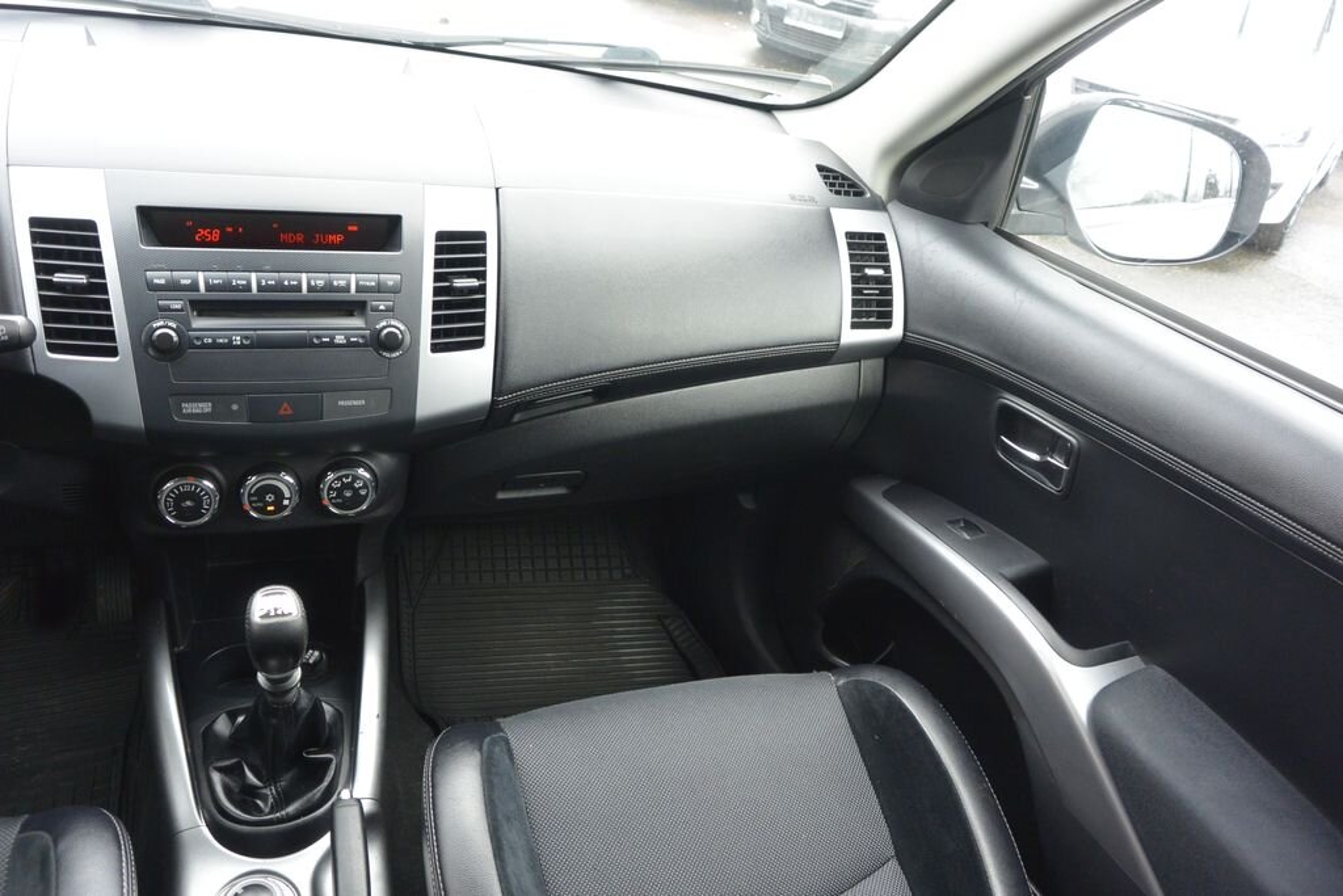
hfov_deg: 67.4
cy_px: 448
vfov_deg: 47.9
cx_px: 672
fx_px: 1007
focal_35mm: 27
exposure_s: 1/60
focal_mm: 10
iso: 450
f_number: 3.5
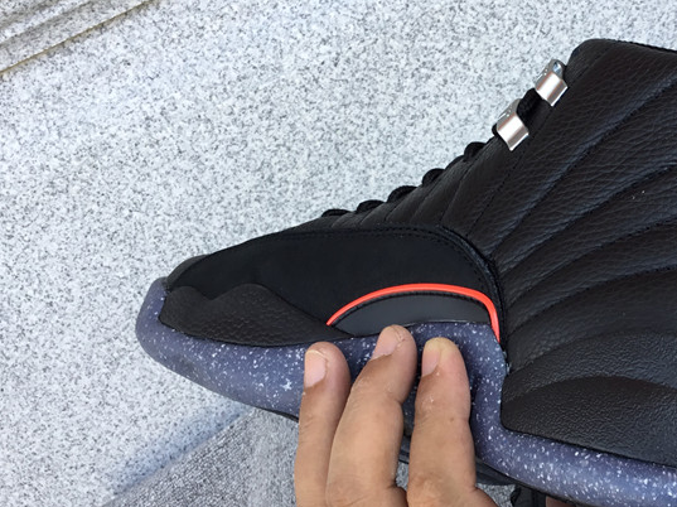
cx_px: 517
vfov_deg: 28.0
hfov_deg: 35.9
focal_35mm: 52
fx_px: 1016
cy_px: 273
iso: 25
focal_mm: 3.3
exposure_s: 1/105
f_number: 2.4
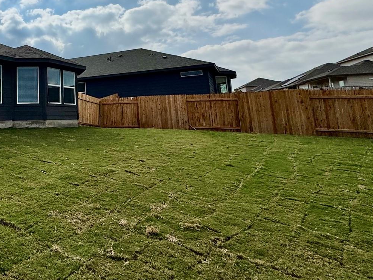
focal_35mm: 29
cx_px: 52
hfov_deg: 55.3
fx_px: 313
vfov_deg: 46.5
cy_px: 69
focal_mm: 2.22
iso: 40
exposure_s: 1/7299
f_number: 2.2
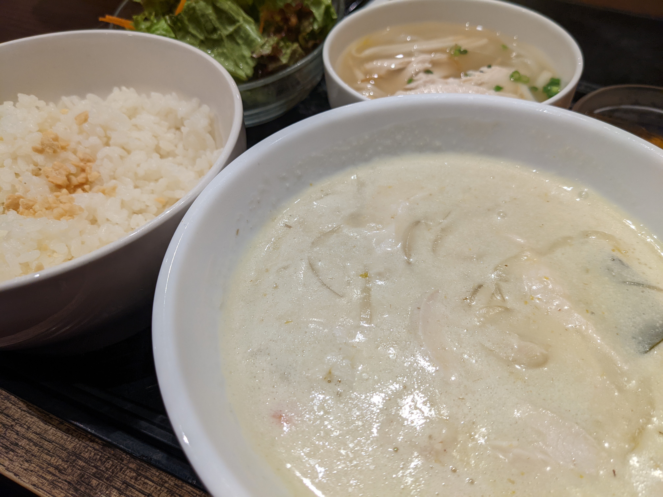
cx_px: 332
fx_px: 517
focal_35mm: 27
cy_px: 248
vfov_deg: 51.4
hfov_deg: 65.3
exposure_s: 1/50
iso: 64
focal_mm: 4.38
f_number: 1.73
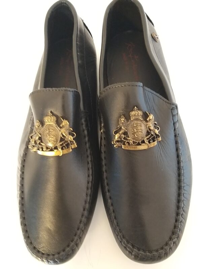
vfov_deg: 65.3
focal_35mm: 27
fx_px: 210
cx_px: 101
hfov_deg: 51.4
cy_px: 134
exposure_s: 1/20
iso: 640
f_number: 1.7
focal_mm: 3.93
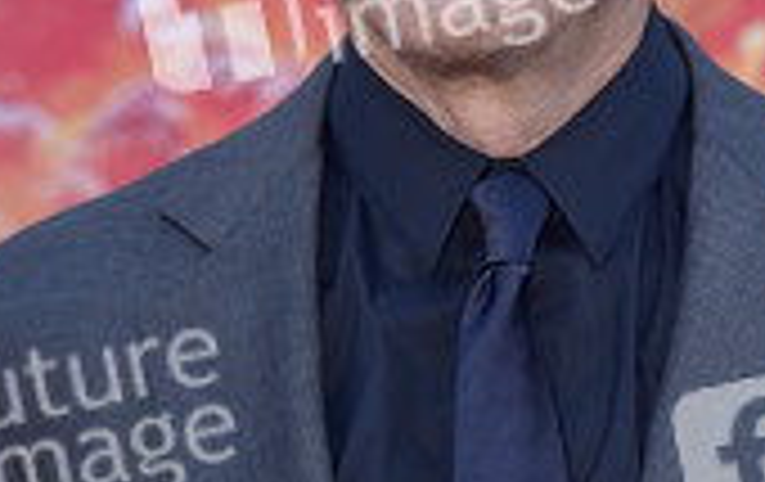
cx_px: 497
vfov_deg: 3.8
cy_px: 212
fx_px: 7249
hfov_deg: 6.0
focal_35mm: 347
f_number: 6.3
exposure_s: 1/250
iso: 320
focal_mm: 145
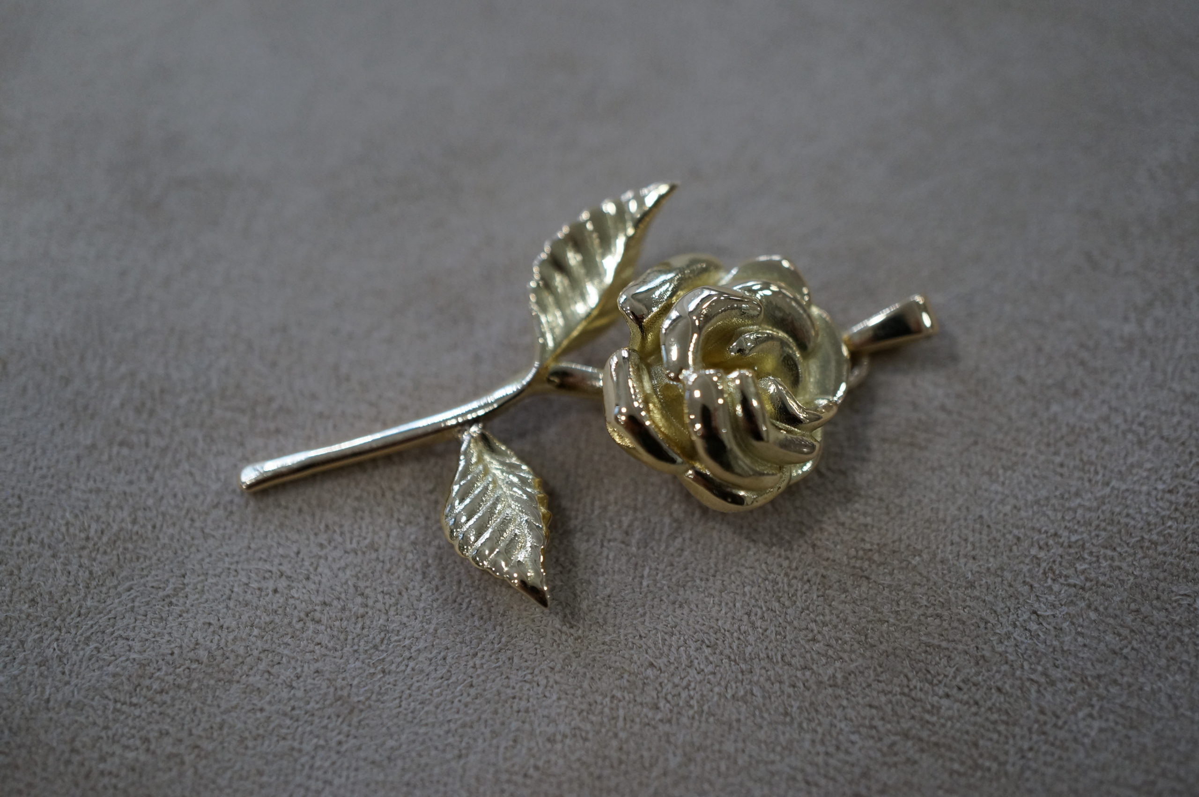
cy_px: 398
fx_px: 1497
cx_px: 600
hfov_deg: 43.6
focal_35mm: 45
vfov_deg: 29.8
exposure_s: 1/160
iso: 640
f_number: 4
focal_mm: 30
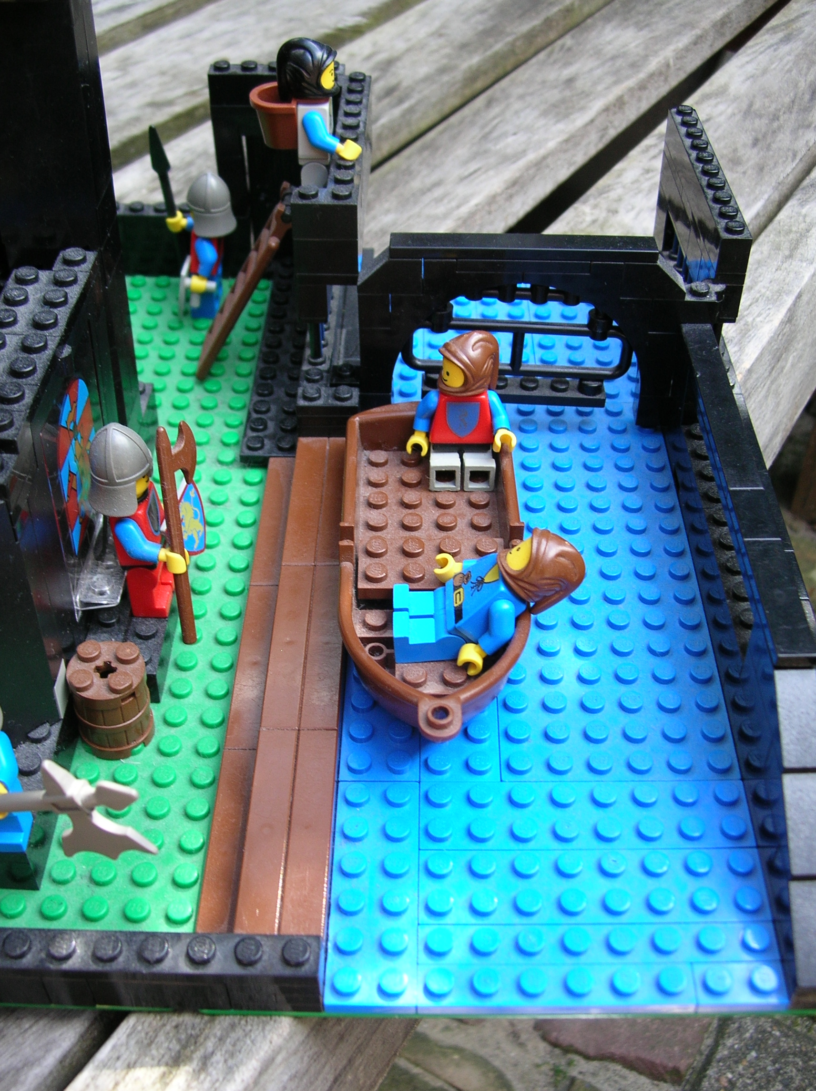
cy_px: 546
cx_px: 408
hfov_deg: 38.6
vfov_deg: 50.2
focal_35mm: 37
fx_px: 1165
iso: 50
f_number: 2.7
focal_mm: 6.2
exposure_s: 1/68.7
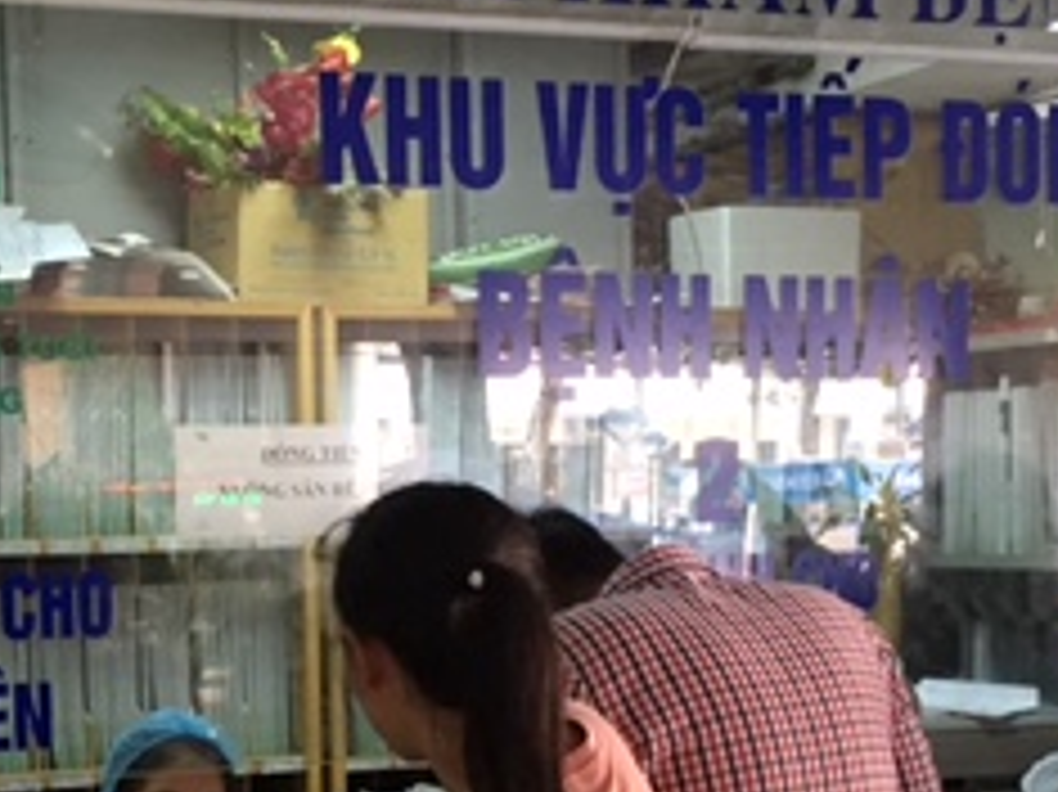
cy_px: 729
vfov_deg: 18.3
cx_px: 333
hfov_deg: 24.6
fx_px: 2413
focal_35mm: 79
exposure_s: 1/10
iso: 80
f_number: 2.2
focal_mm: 4.15
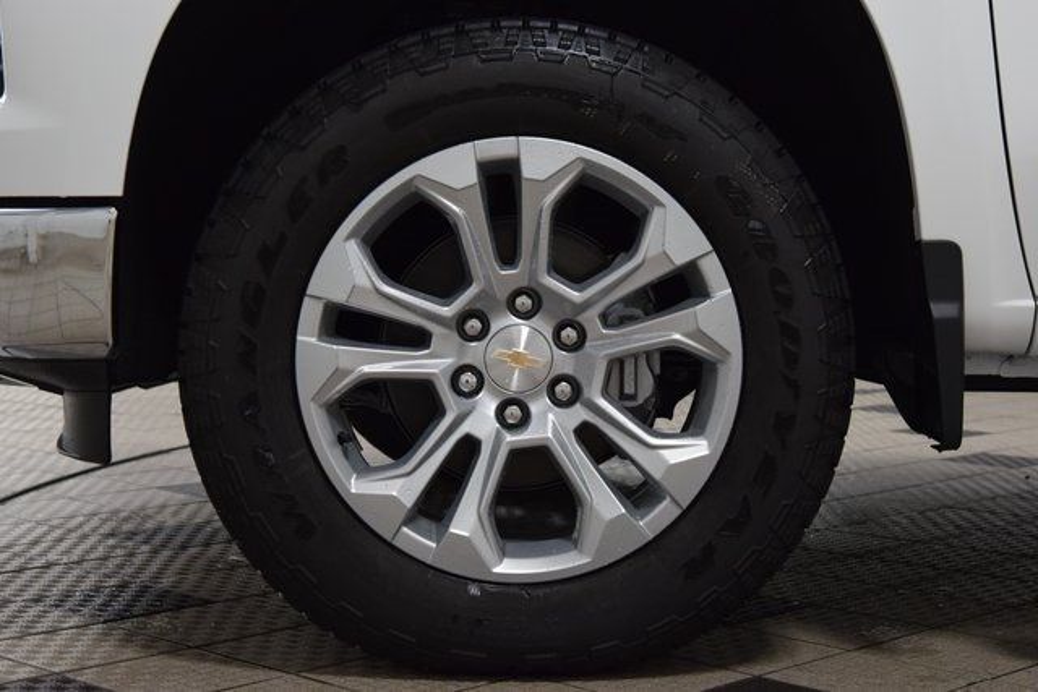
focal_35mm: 69
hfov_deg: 29.2
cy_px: 346
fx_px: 1990
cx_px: 519
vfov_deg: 19.7
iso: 1600
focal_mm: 46
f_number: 7.1
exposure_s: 1/60
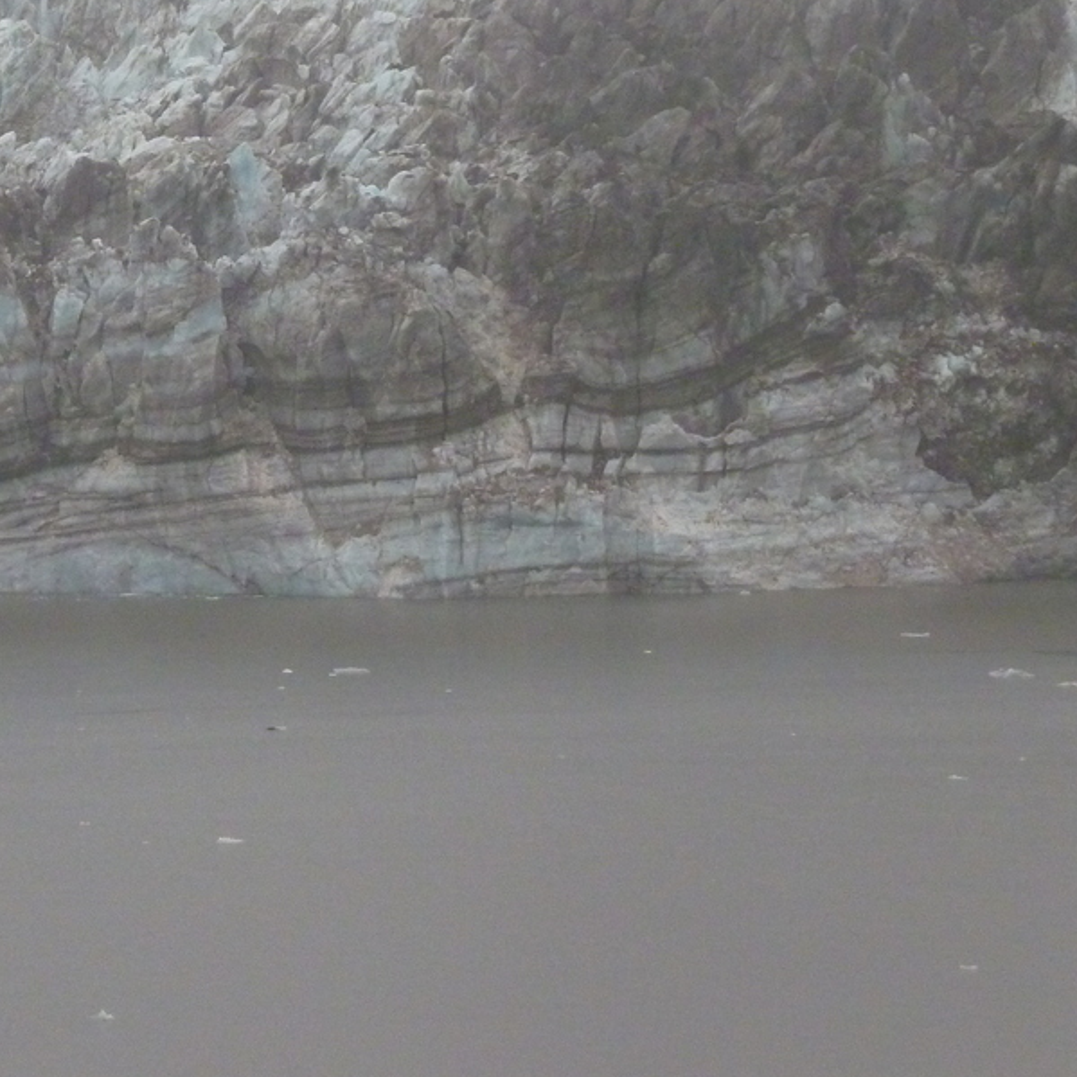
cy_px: 261
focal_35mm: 153
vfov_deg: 11.4
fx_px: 5386
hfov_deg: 11.3
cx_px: 72
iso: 400
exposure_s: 1/40
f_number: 5
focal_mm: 14.5
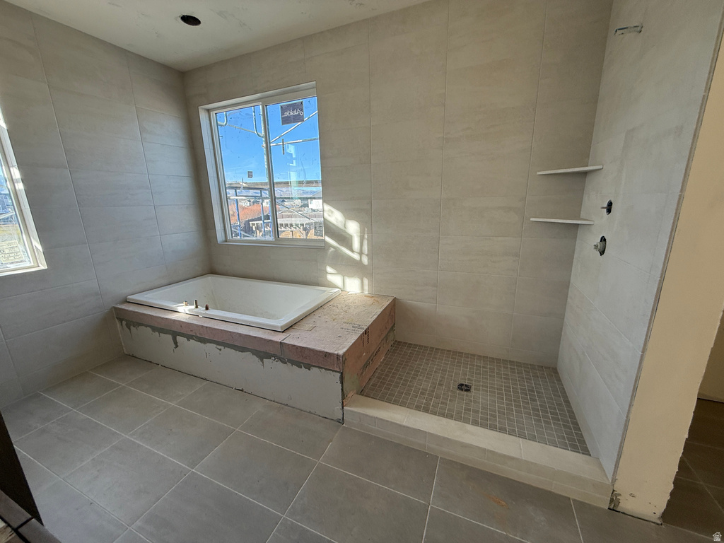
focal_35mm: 14
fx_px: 293
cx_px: 362
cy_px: 272
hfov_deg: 102.1
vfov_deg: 85.7
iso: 64
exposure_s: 1/181
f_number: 2.2
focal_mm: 2.22
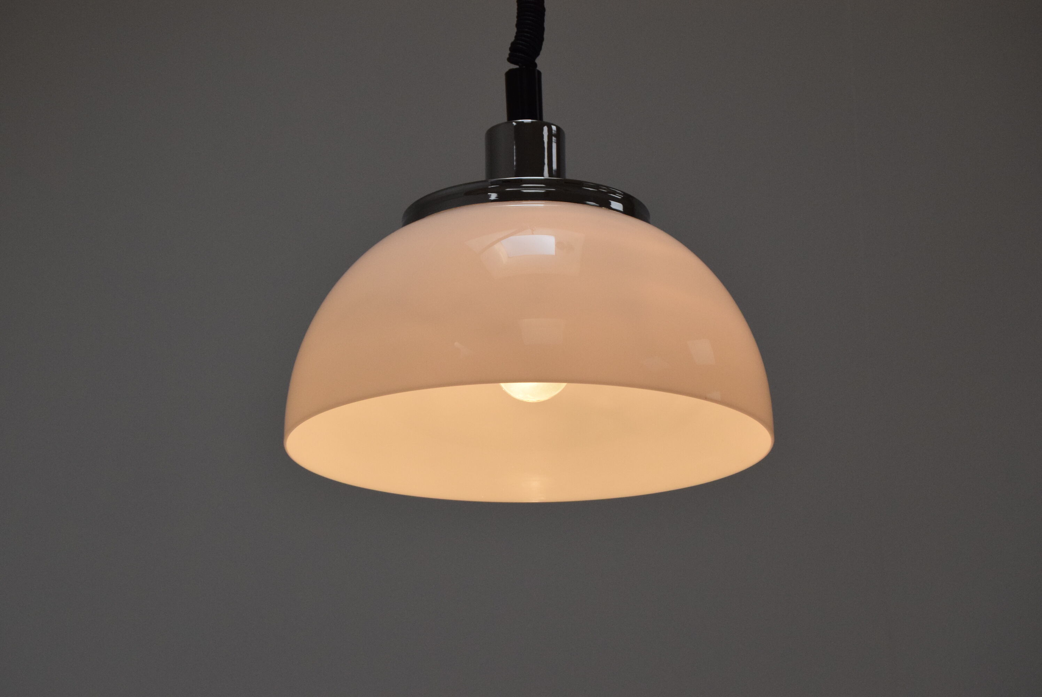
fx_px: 2390
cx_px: 521
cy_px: 348
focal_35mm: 82
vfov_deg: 16.6
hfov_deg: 24.6
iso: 1600
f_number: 10
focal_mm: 55
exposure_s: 1/400
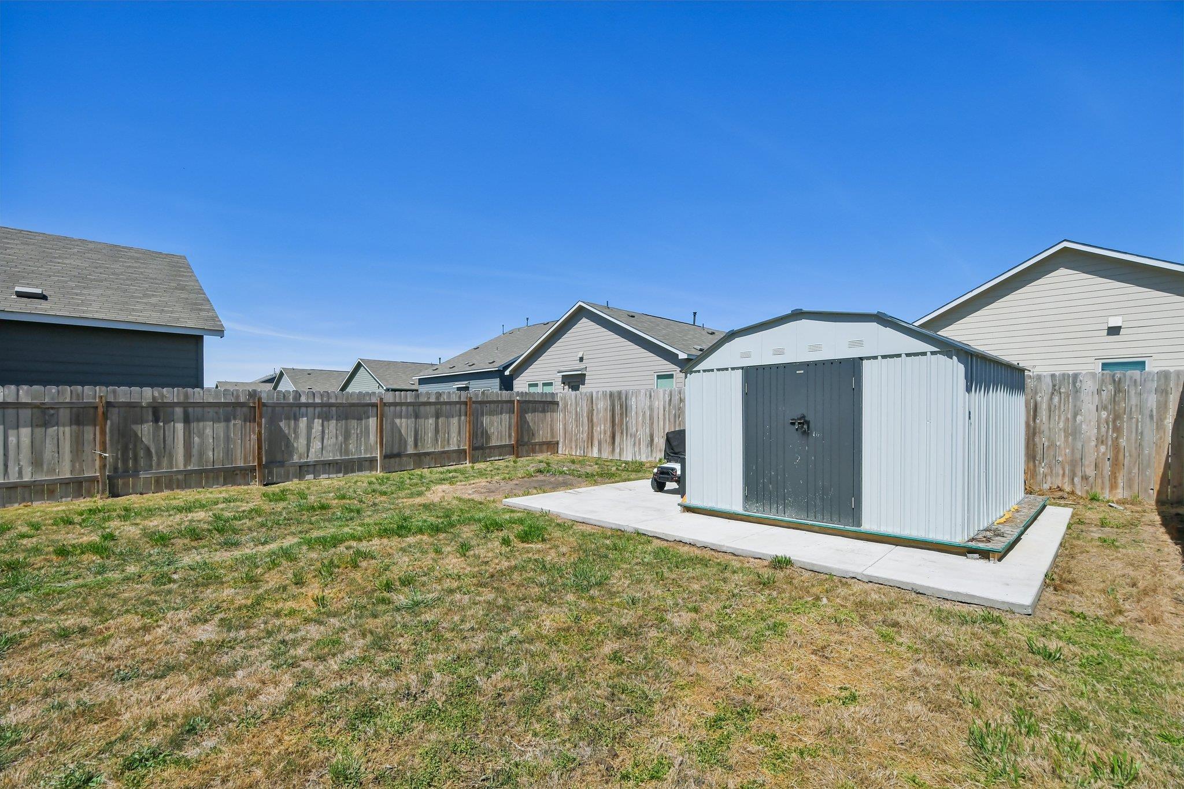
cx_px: 592
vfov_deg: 77.3
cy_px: 394
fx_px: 493
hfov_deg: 100.4
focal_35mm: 15
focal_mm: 10
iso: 400
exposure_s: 1/2000
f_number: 8
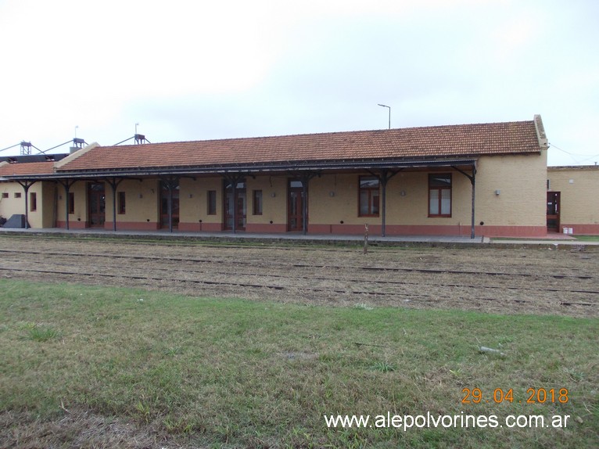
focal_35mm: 28
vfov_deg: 49.7
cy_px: 224
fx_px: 484
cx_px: 300
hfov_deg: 63.5
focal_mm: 4
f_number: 2.7
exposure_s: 1/250
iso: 110
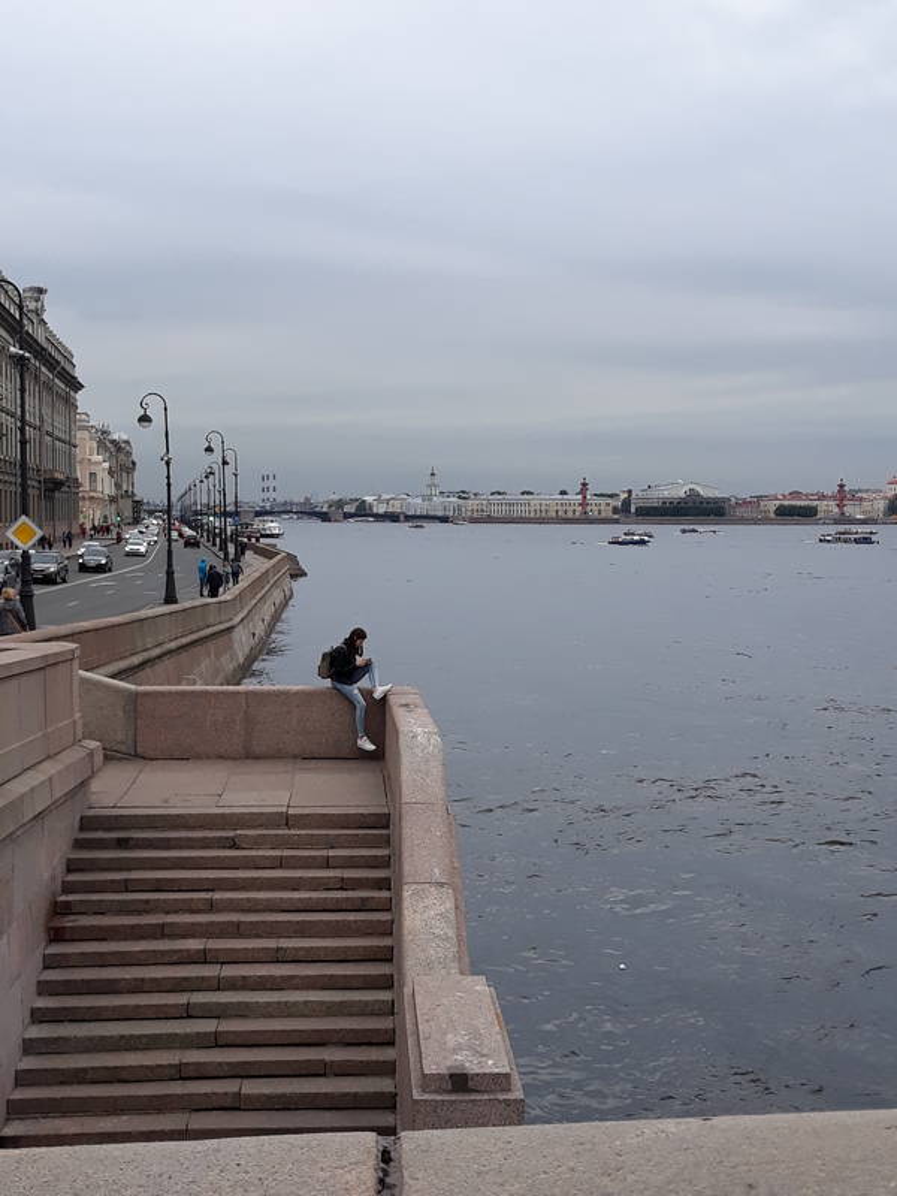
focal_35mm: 27
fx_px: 933
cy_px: 598
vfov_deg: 65.3
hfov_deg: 51.4
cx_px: 448
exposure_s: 1/535
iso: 40
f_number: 1.7
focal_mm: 3.71
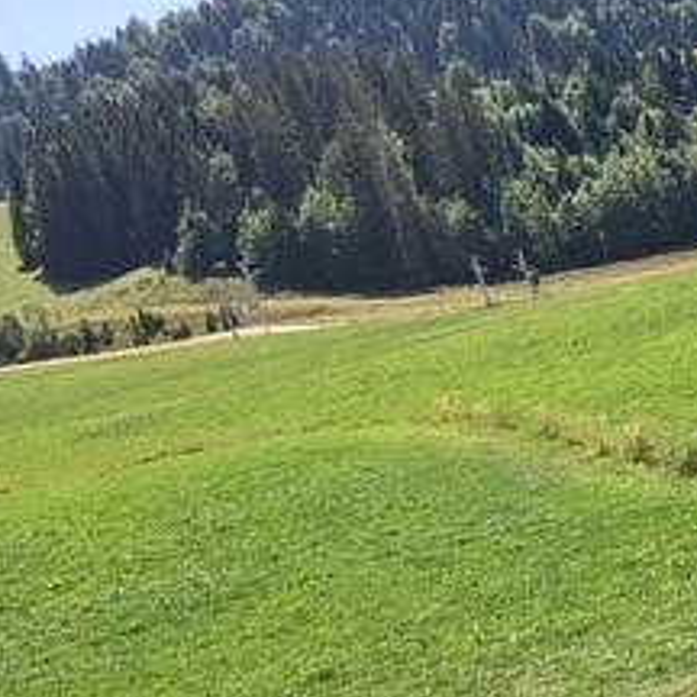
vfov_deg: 22.3
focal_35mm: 76
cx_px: 900
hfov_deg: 20.8
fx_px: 1731
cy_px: 594
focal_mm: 4.15
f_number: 2.2
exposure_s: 1/777
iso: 25
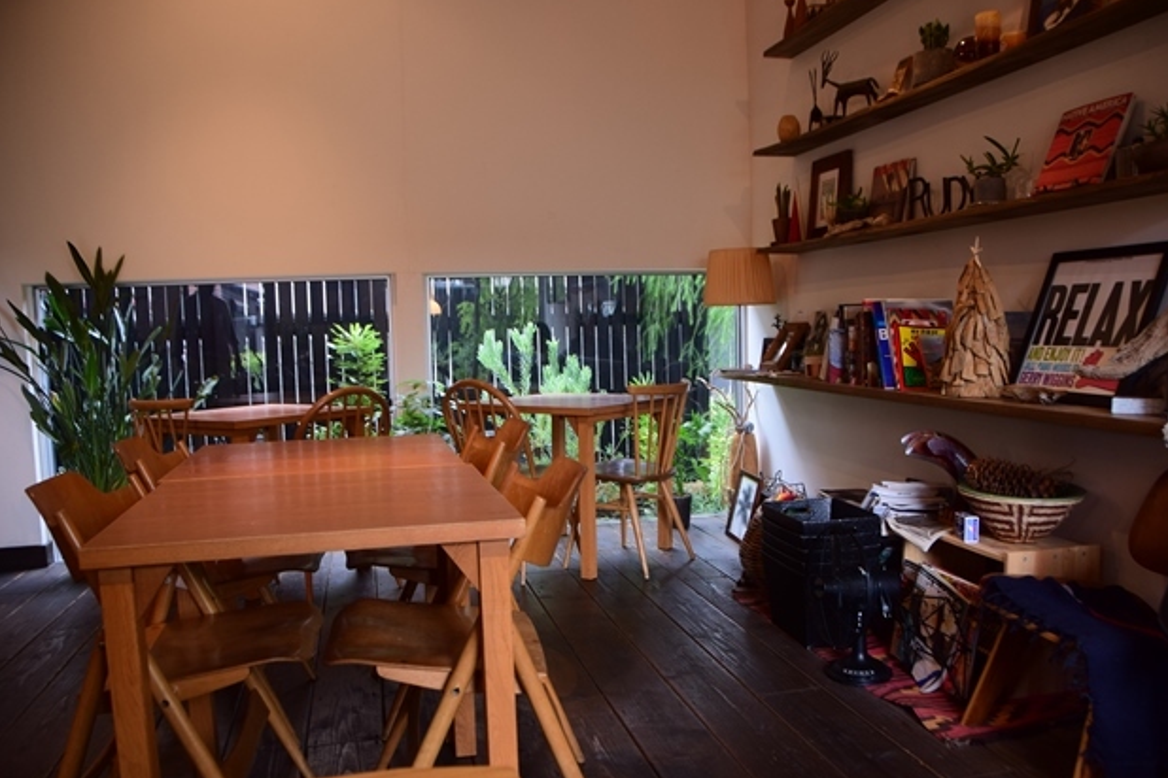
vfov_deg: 46.4
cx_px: 590
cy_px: 380
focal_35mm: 28
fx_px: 908
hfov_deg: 65.5
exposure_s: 1/25
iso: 400
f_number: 3.5
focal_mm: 18
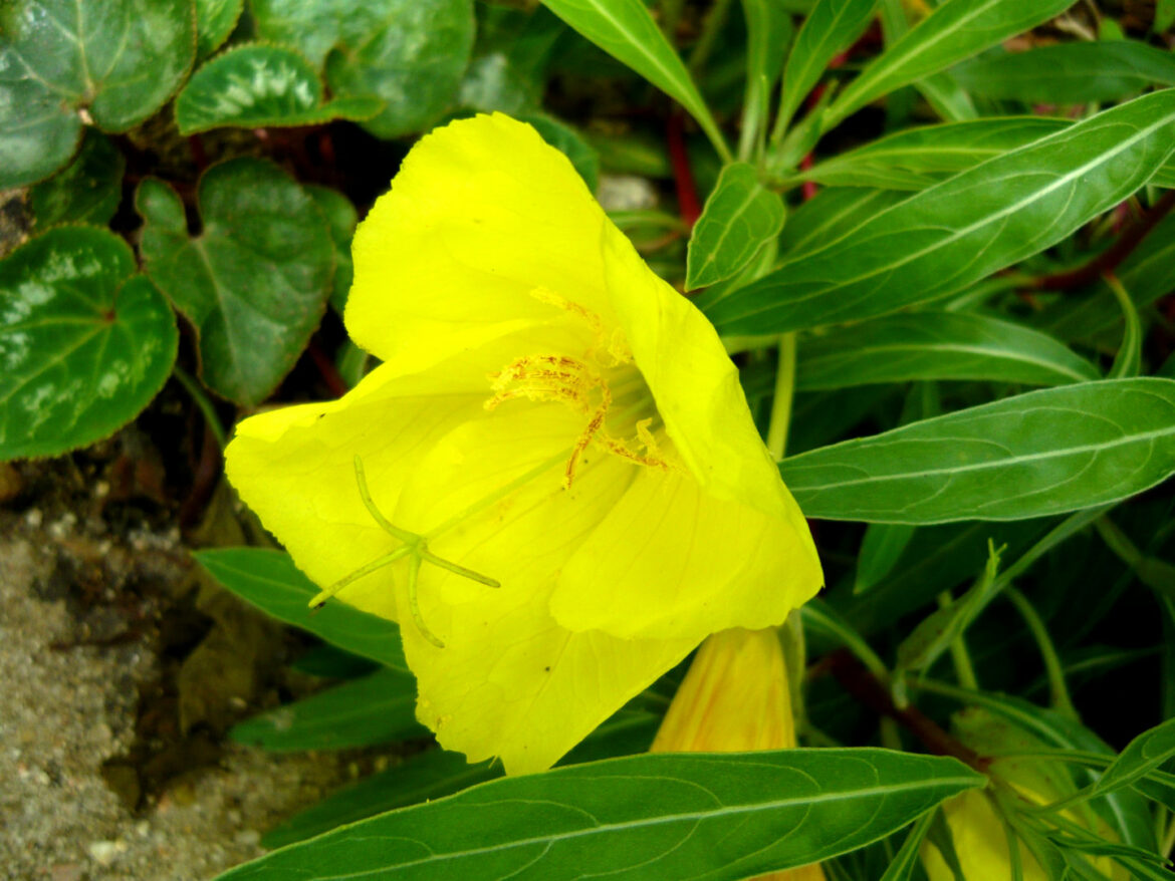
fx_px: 1120
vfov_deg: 43.0
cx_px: 588
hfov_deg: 55.3
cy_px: 440
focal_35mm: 33
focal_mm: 5.5
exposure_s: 1/100
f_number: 2.8
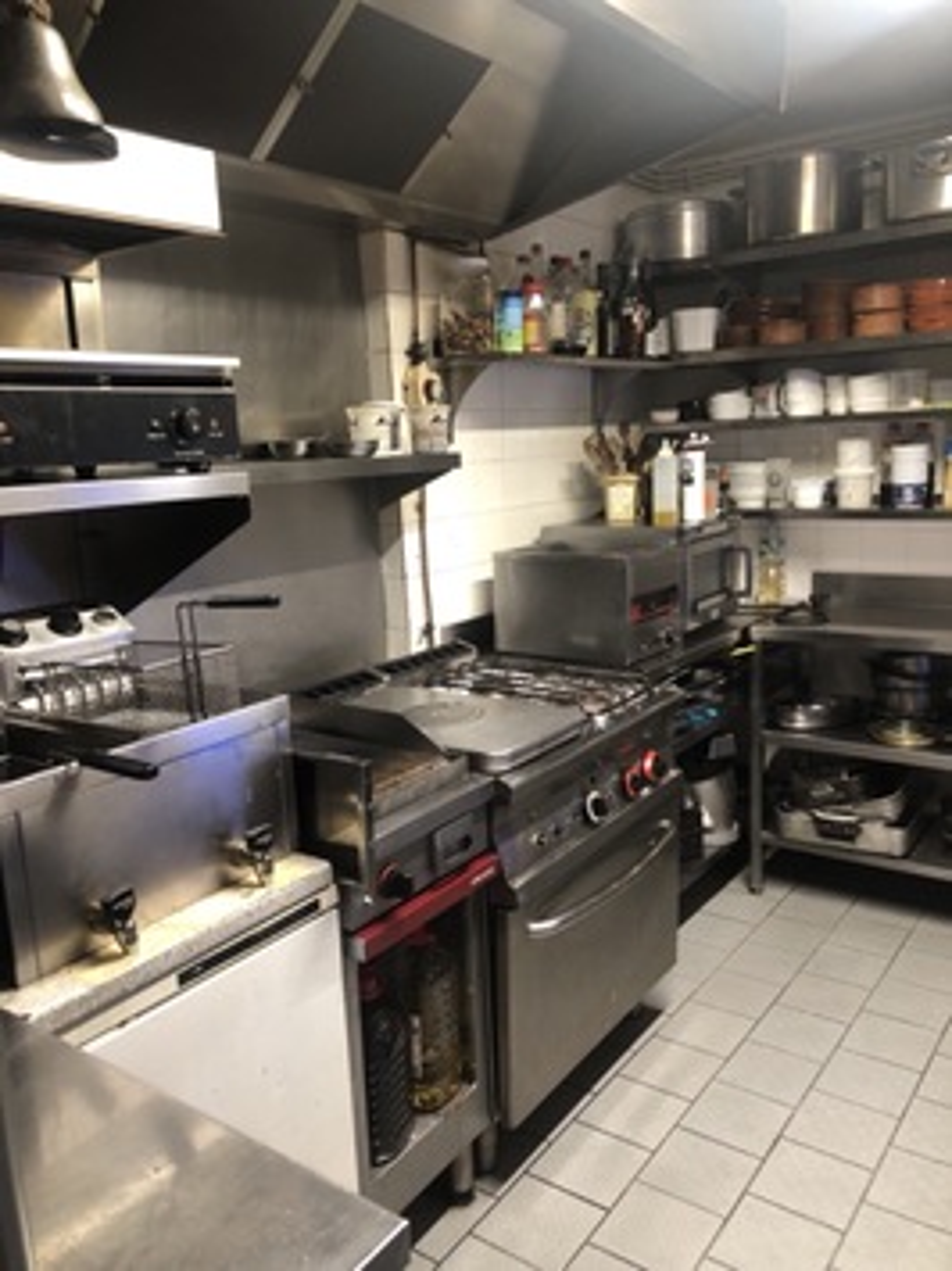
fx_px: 1027
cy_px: 636
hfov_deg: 49.7
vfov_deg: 63.5
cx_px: 476
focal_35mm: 28
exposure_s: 1/17
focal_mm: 3.99
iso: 64
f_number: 1.8
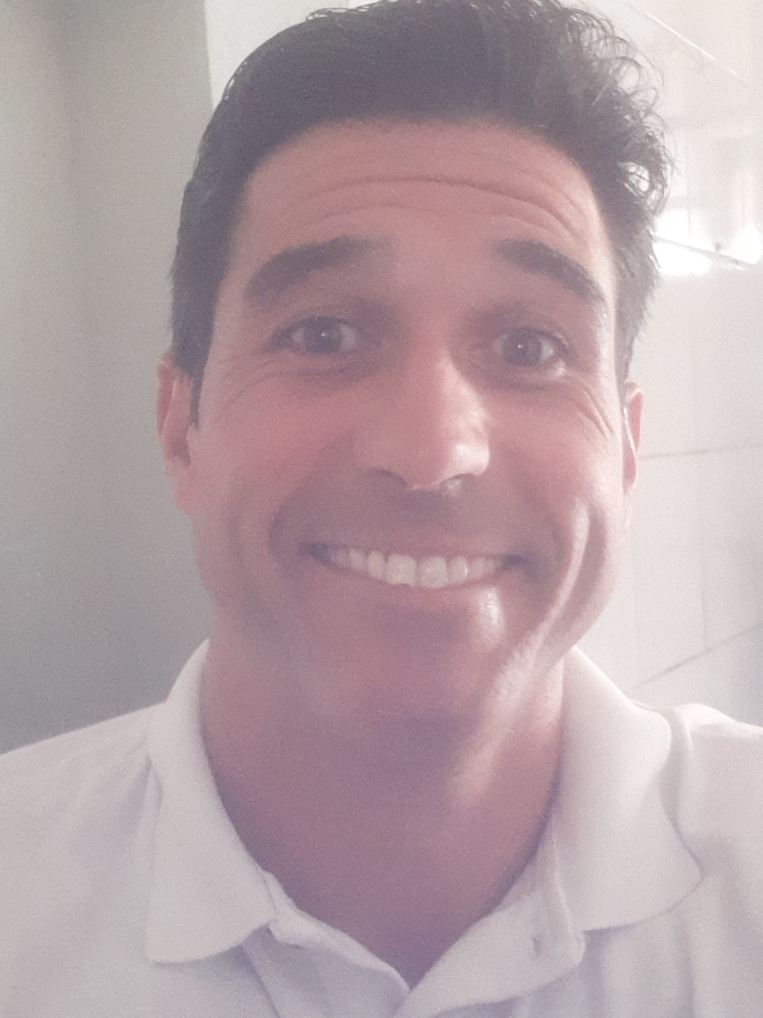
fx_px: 911
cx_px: 382
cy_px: 509
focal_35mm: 31
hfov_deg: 45.4
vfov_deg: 58.4
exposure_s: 1/24
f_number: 2
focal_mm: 2.61
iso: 374
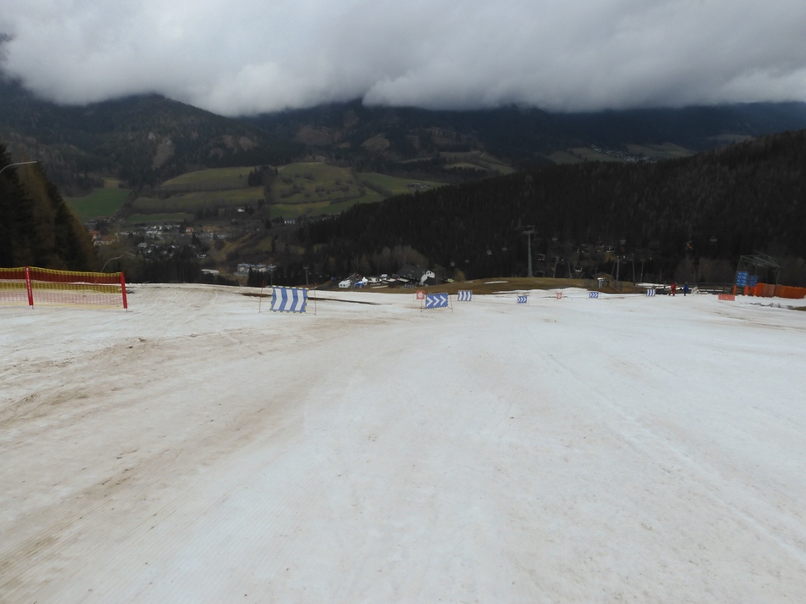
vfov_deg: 56.8
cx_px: 403
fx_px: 559
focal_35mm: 24
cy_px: 302
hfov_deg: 71.6
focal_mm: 4.3
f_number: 3.4
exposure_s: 1/1600
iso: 100
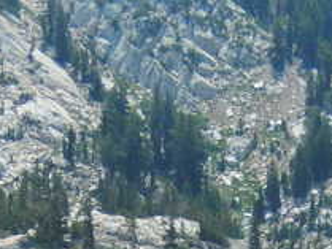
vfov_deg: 5.4
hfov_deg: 7.3
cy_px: 416
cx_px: 206
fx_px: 2610
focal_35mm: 272
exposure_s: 1/500
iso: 125
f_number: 4.6
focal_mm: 10.4
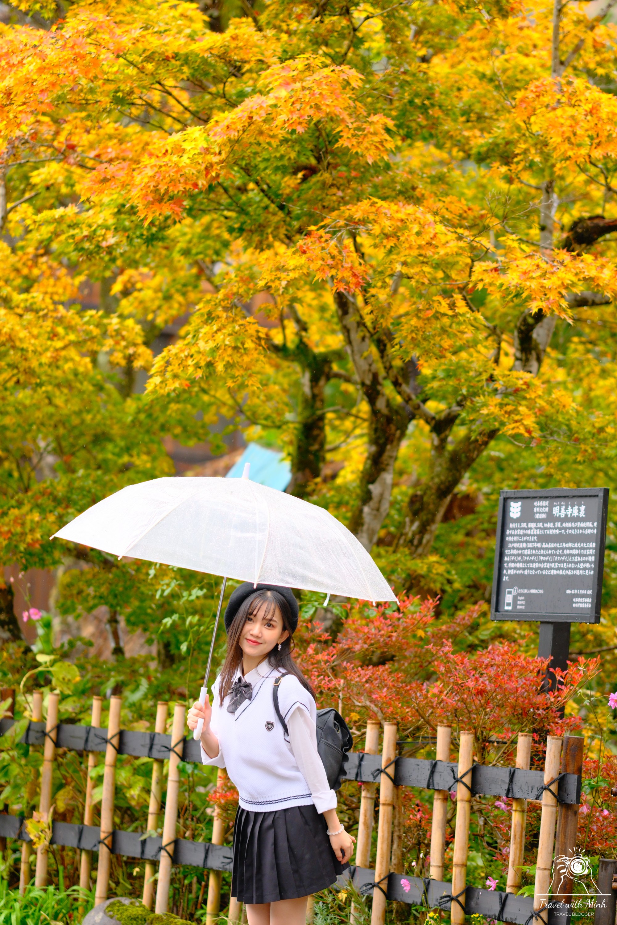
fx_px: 3470
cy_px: 462
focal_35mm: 135
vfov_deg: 15.2
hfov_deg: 10.2
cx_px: 308
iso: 500
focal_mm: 90
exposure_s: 1/680
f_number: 2
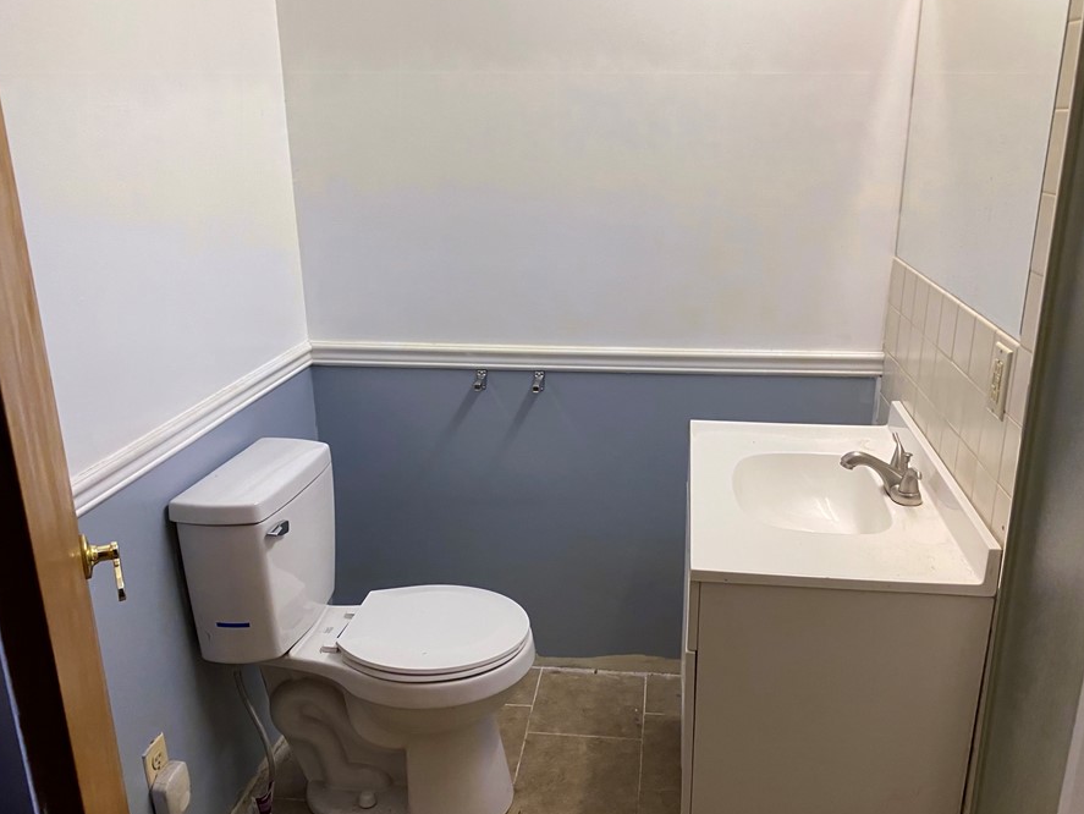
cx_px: 587
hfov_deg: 59.9
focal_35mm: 30
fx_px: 940
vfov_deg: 46.8
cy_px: 431
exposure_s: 1/60
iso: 160
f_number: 1.8
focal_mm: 4.25
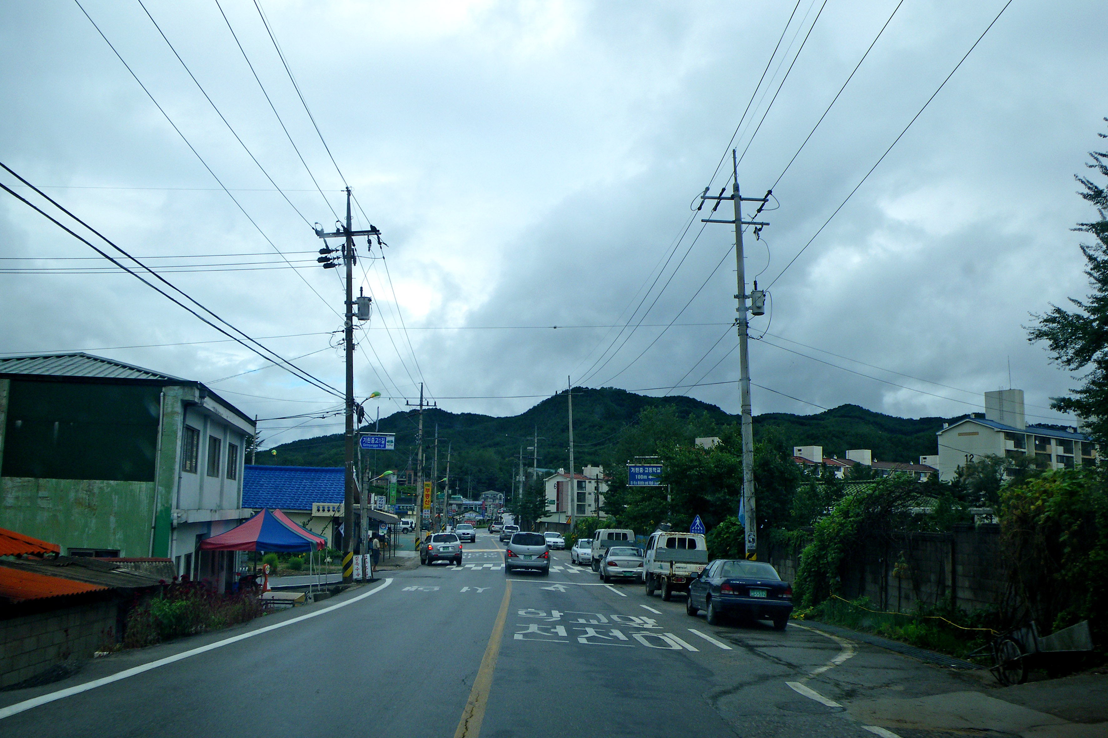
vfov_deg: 43.6
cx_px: 565
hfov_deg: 61.9
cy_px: 372
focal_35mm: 30
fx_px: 923
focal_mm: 5
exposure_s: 1/320
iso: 50
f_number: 4.2
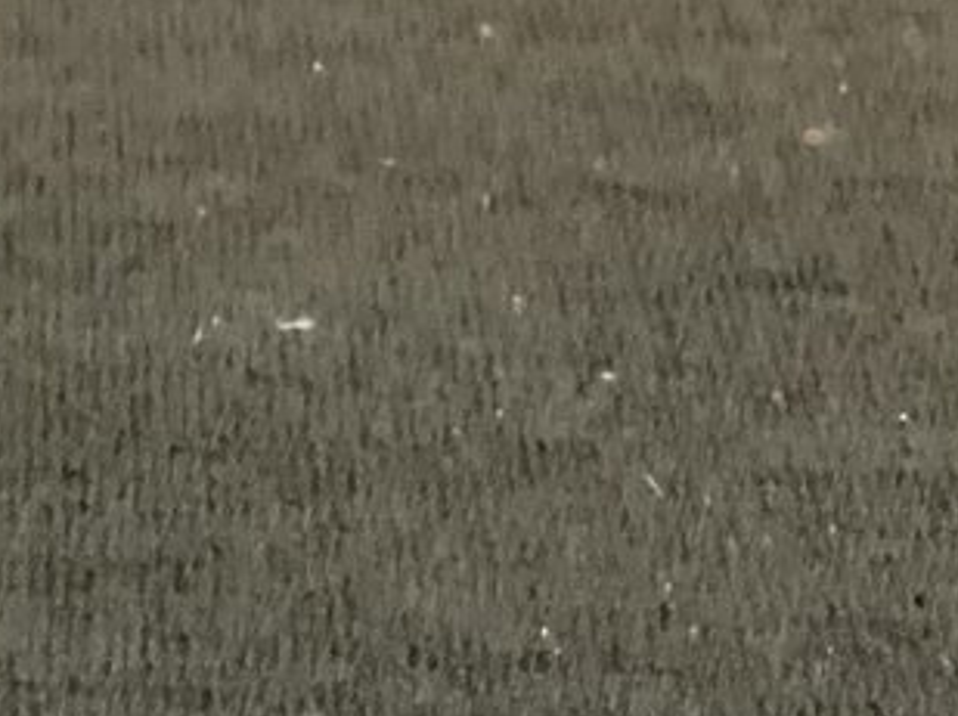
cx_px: 169
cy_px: -758
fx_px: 4202
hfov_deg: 12.9
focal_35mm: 152
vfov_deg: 9.1
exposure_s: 1/60
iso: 400
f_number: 2.4
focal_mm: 3.3
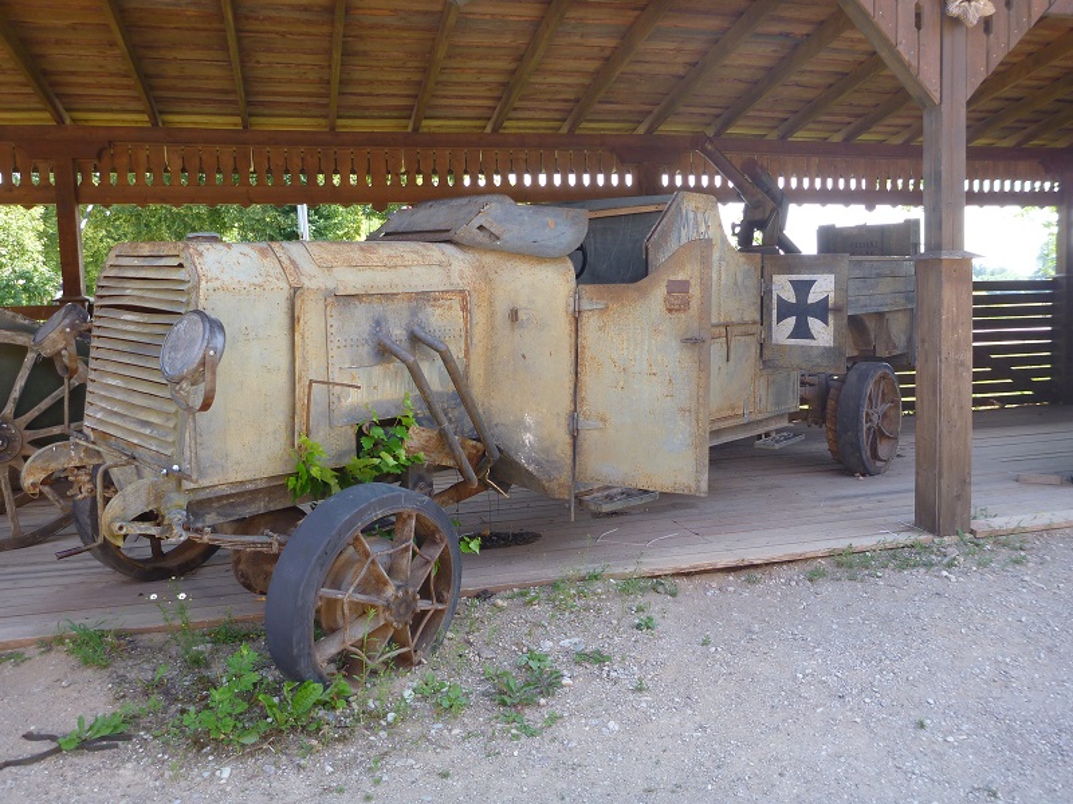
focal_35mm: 28
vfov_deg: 49.7
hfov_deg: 63.4
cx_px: 536
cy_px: 402
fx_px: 868
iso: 100
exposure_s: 1/100
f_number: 3.3
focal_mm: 4.9
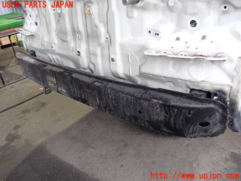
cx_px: 120
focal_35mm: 30
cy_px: 90
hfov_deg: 60.0
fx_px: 209
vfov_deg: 46.8
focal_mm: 5.4
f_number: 2.3
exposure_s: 1/30
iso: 400
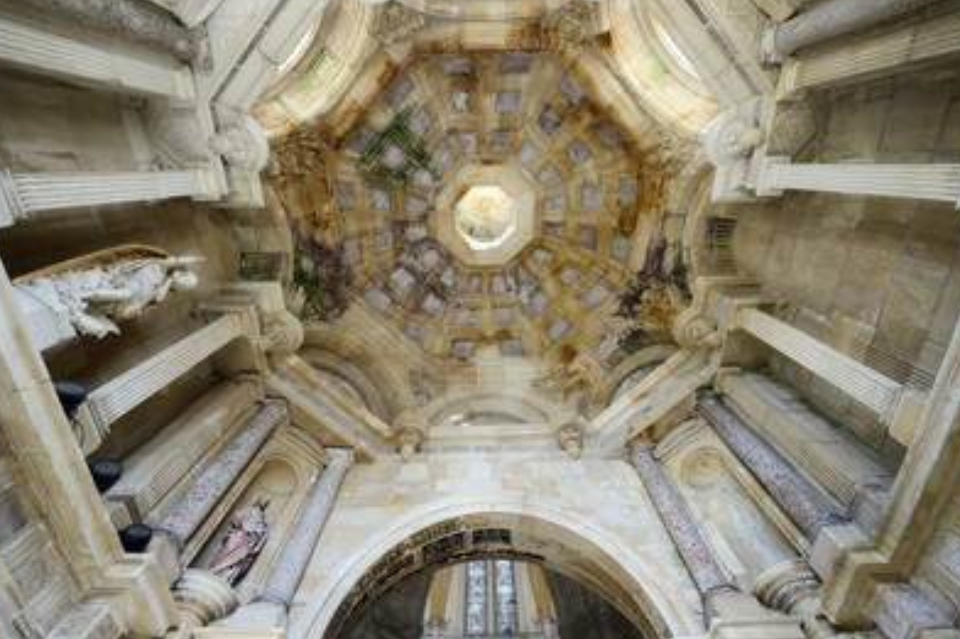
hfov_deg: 100.4
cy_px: 318
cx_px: 487
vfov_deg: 77.3
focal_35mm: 15
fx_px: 400
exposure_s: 1/60
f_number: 8
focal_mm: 14
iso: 800
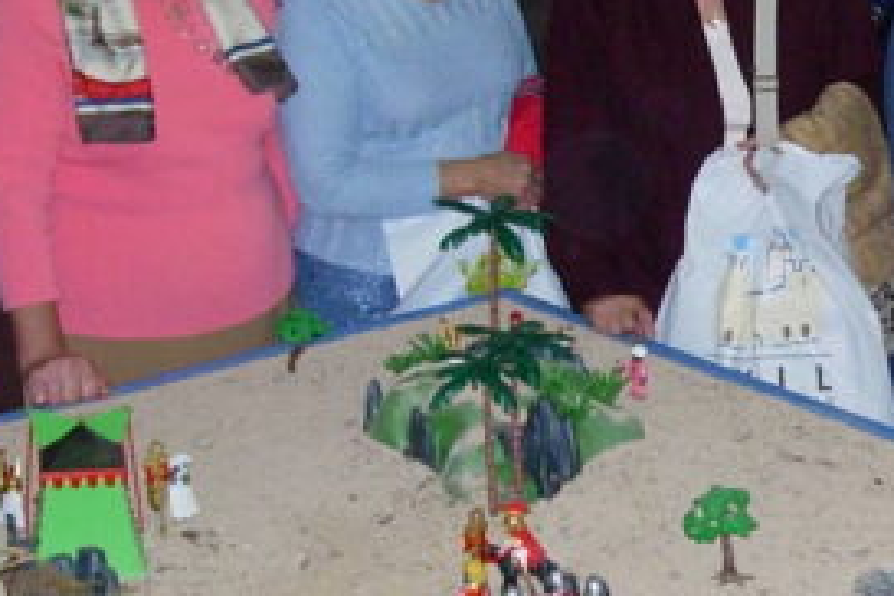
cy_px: 282
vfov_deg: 9.9
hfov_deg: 14.5
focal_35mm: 139
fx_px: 3452
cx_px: 946
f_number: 2.8
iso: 173
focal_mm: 7.8
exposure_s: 1/140
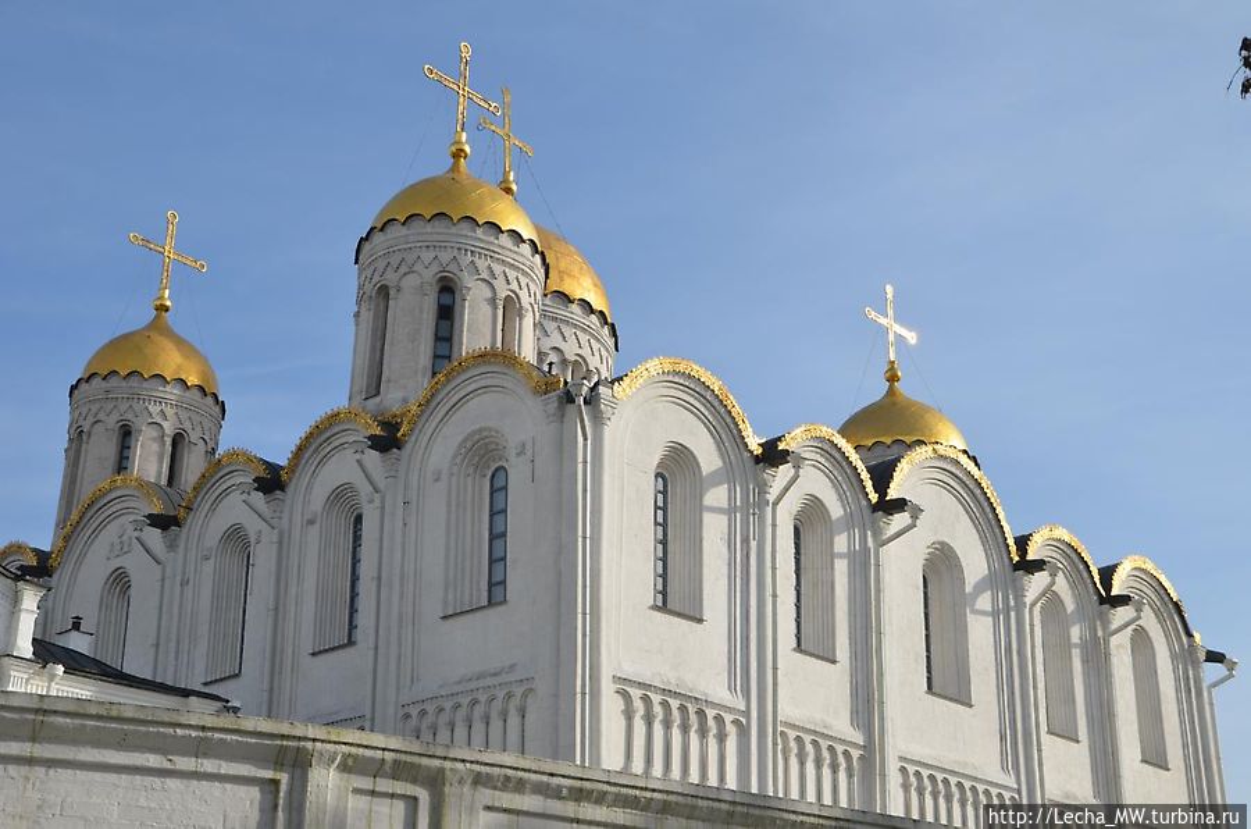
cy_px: 414
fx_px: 1820
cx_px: 626
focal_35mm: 52
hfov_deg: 37.9
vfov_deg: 25.6
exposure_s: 1/250
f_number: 8
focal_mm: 35
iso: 100
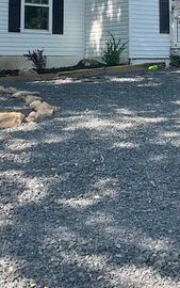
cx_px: 79
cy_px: 9
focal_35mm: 76
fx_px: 596
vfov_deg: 25.9
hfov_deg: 17.2
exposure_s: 1/529
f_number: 1.8
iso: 16
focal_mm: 3
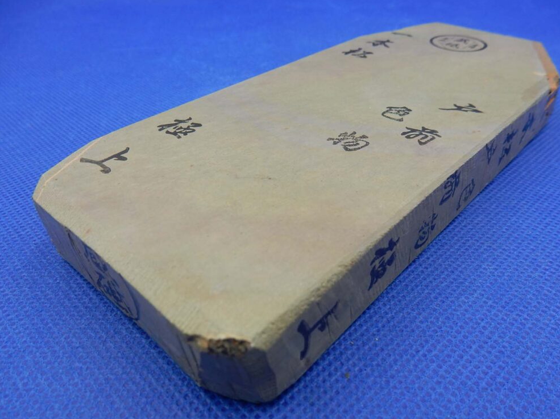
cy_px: 205
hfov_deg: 67.3
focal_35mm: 26
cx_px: 290
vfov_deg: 53.0
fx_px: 420
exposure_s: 1/80
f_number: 3.7
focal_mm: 4.5
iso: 125
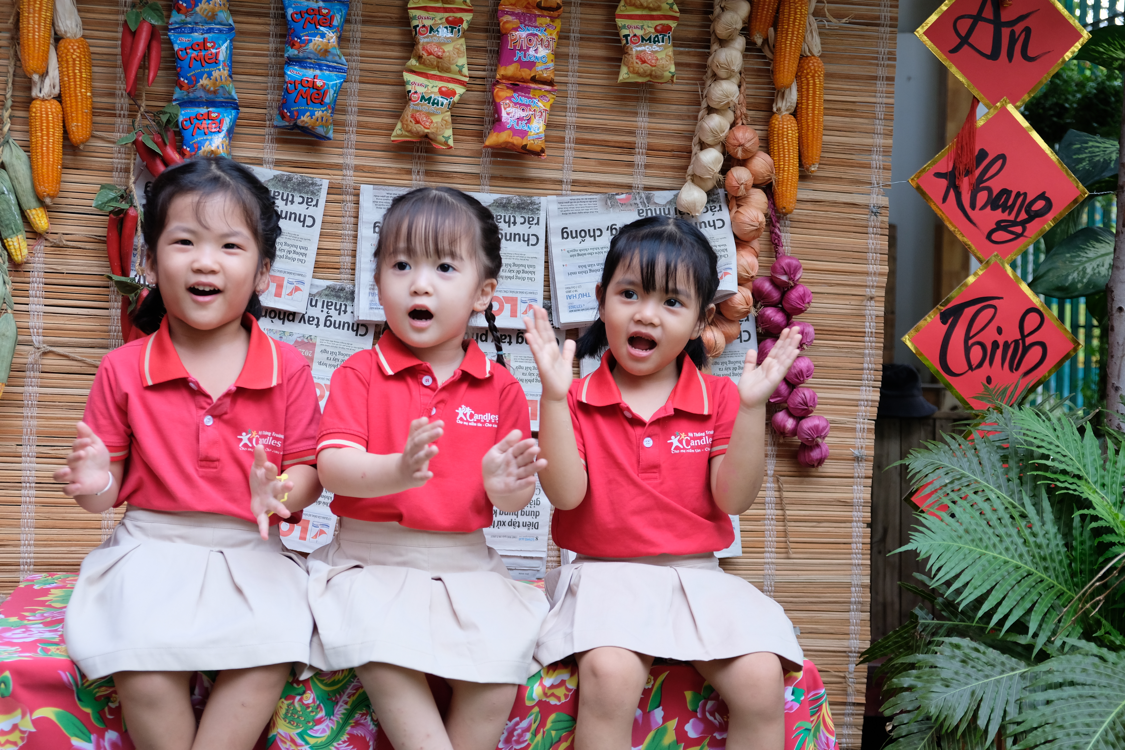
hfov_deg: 35.6
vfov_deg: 24.2
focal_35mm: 56
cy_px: 375
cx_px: 562
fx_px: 1750
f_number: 3.6
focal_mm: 37.4
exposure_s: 1/200
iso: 500
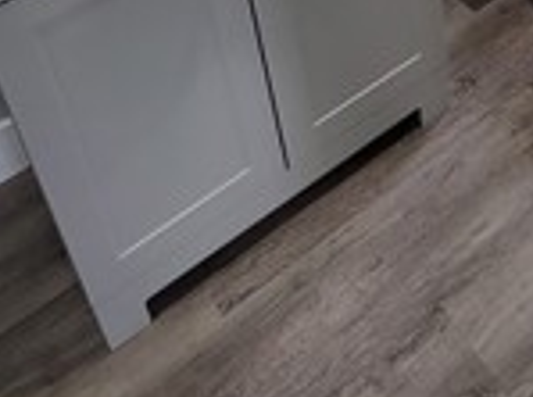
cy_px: -329
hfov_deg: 33.8
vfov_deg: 19.2
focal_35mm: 56
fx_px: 860
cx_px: 397
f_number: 2.2
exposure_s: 1/60
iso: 125
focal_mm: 2.2
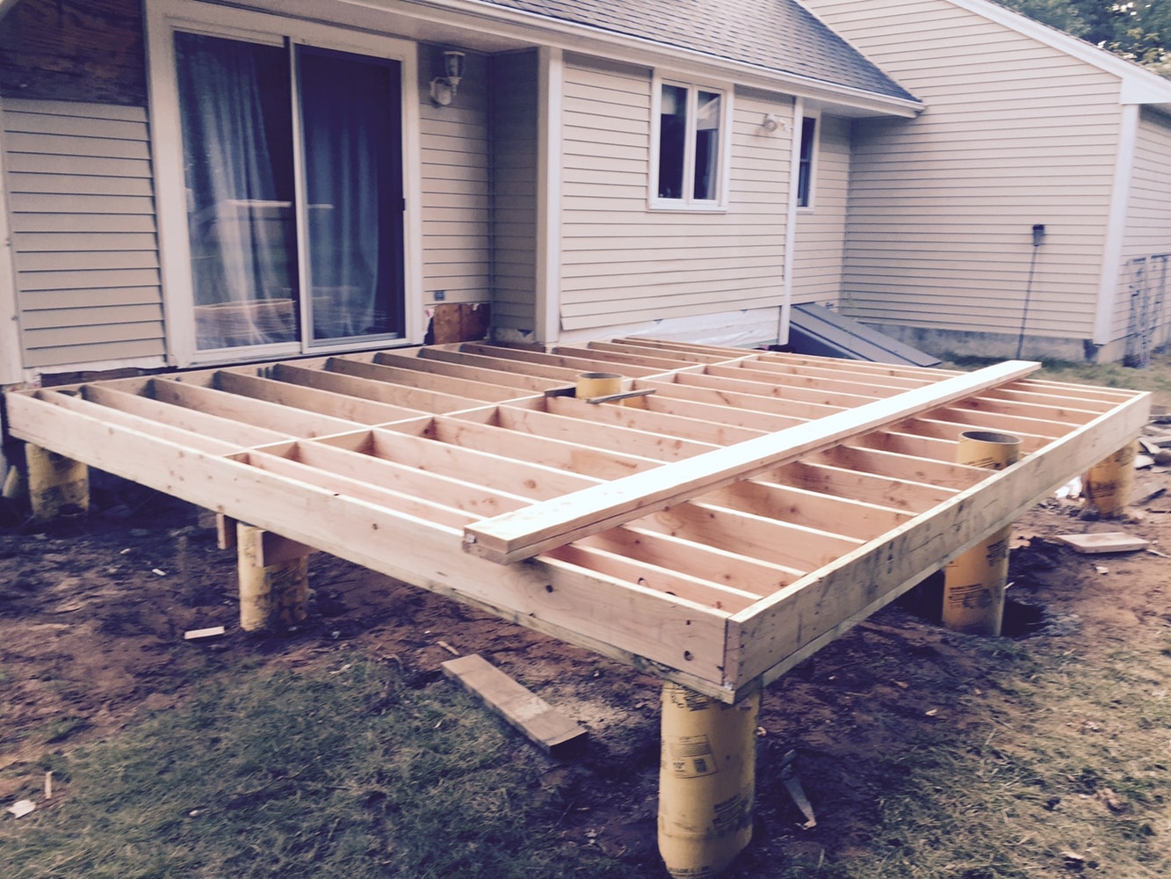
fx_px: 981
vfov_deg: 48.2
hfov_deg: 61.7
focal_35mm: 29
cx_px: 586
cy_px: 440
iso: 32
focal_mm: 4.15
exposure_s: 1/60
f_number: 2.2
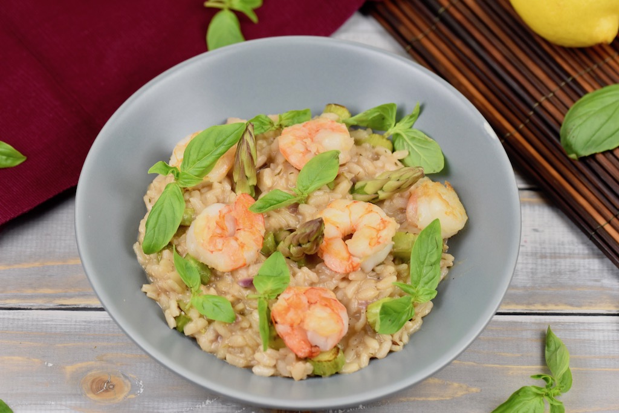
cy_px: 206
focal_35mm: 158
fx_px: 2708
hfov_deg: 13.0
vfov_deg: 8.7
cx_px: 310
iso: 400
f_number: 5
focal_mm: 105
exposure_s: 1/100
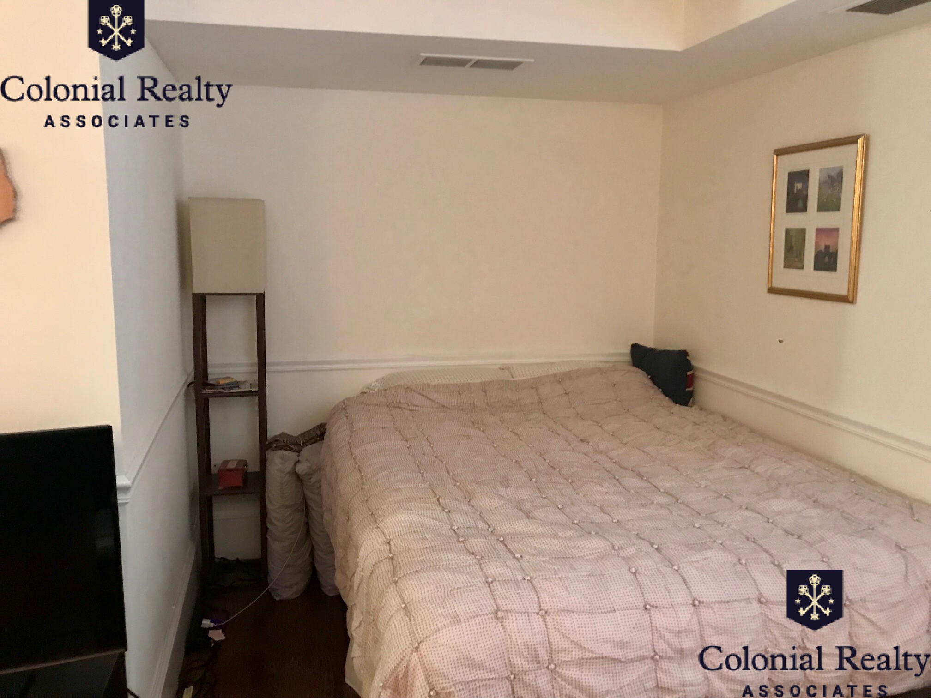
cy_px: 349
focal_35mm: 28
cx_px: 466
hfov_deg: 63.4
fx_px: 753
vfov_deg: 49.7
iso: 100
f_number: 1.8
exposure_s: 1/10
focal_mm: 3.99
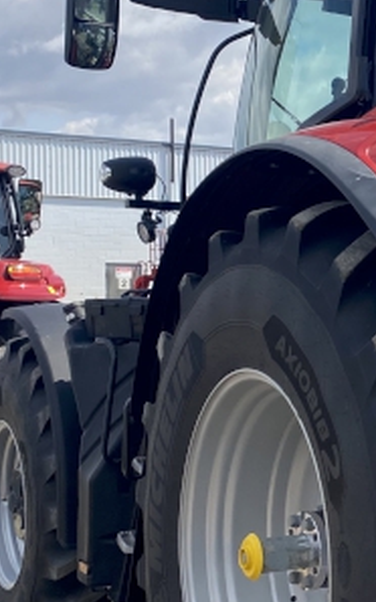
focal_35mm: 74
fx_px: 1214
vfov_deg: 27.8
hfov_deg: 16.2
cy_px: 341
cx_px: 558
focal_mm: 4.25
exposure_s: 1/3040
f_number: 1.8
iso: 32
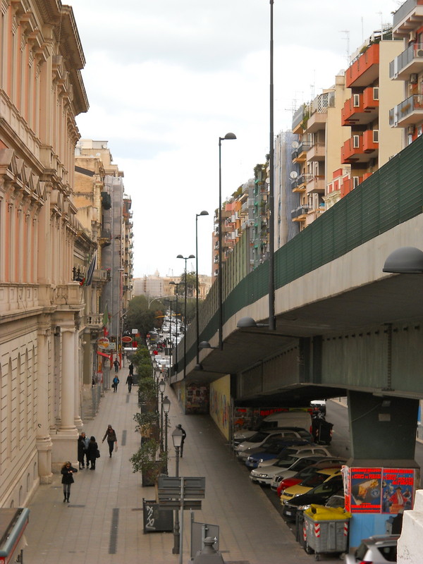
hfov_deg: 16.4
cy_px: 282
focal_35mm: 90
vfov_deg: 21.8
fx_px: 1466
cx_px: 212
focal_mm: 14.9
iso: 80
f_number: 4.8
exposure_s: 1/125
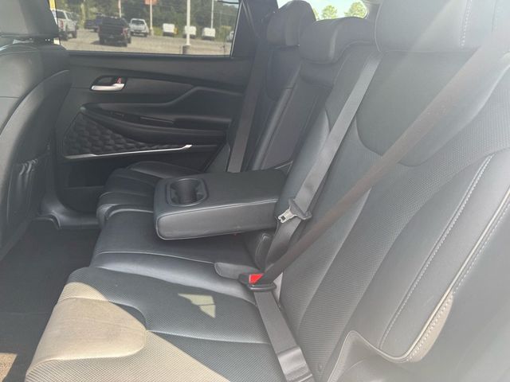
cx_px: 255
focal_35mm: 24
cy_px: 191
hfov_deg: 71.6
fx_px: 354
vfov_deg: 56.8
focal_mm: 6.76
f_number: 1.78
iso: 80
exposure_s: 1/121
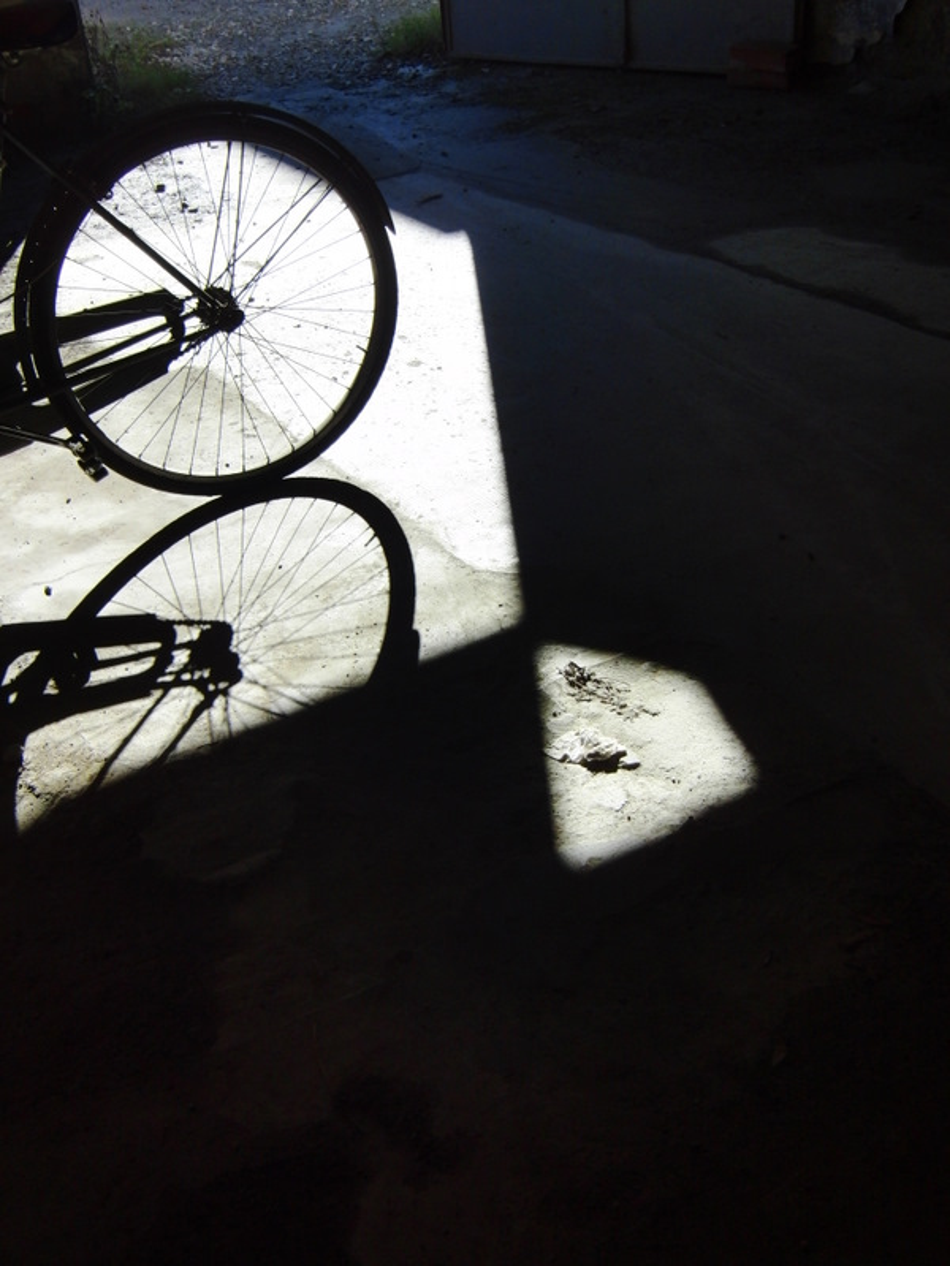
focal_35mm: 40
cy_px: 633
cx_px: 475
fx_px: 1464
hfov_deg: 36.0
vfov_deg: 46.8
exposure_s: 1/500
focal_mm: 7.1
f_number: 3.8
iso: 100
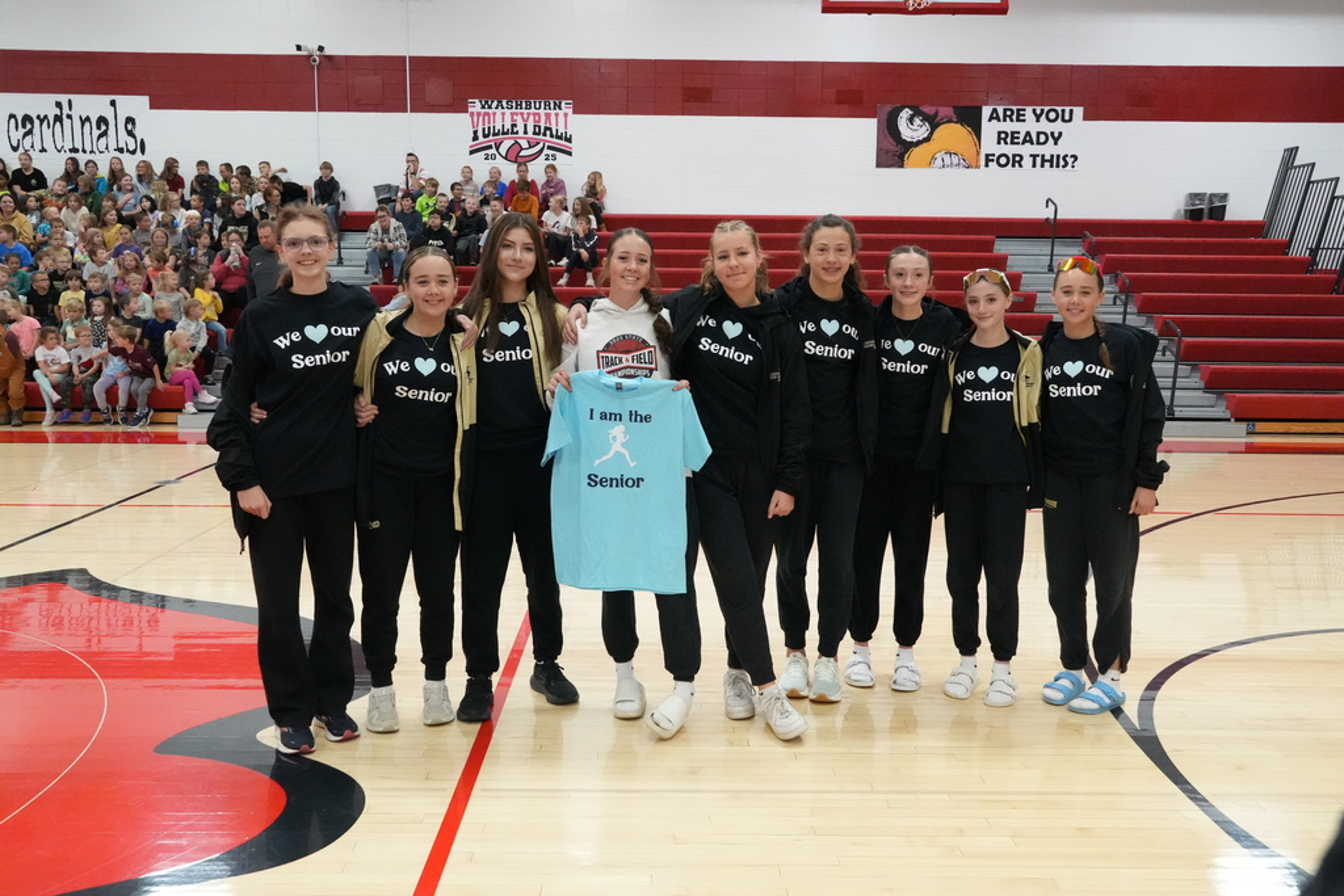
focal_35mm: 32
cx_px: 672
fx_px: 1176
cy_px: 448
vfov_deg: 41.7
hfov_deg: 59.5
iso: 8000
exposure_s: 1/400
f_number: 5.6
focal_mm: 21
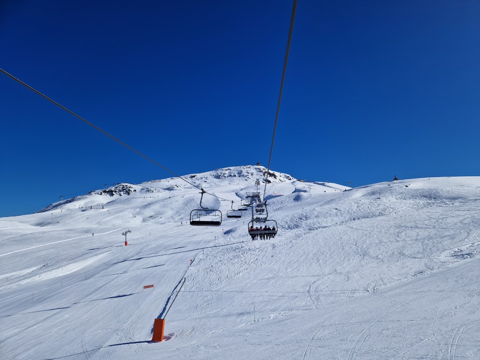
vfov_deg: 58.9
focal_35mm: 23
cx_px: 240
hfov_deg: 73.9
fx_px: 319
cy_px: 180
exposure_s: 1/4864
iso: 50
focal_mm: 5.4
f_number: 1.8
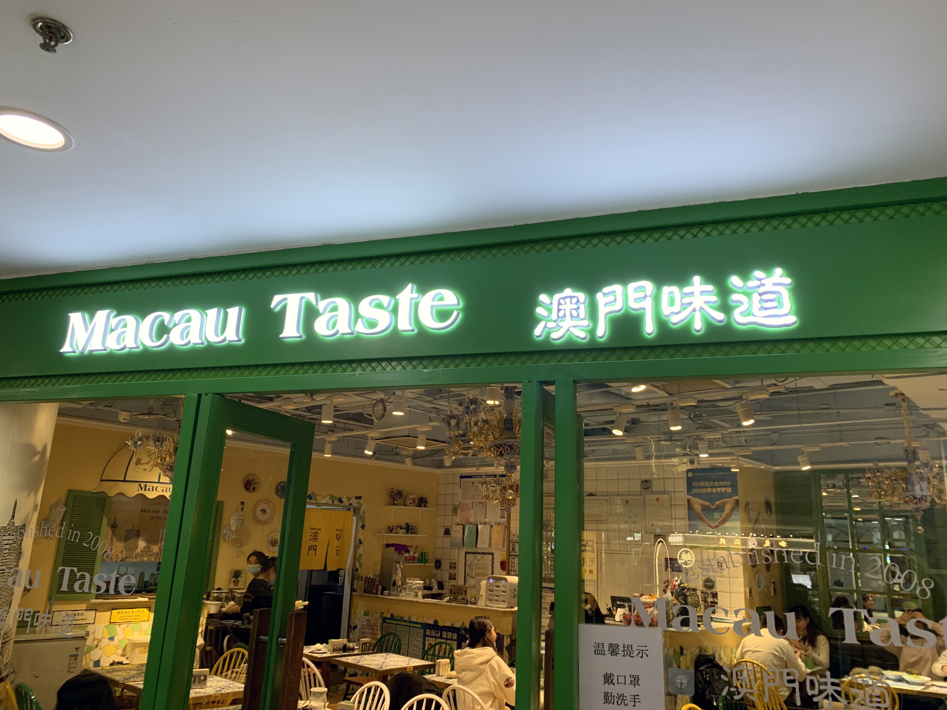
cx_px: 474
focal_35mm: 26
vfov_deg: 53.1
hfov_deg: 67.3
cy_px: 355
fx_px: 711
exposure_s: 1/50
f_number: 1.8
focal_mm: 4.25
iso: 50
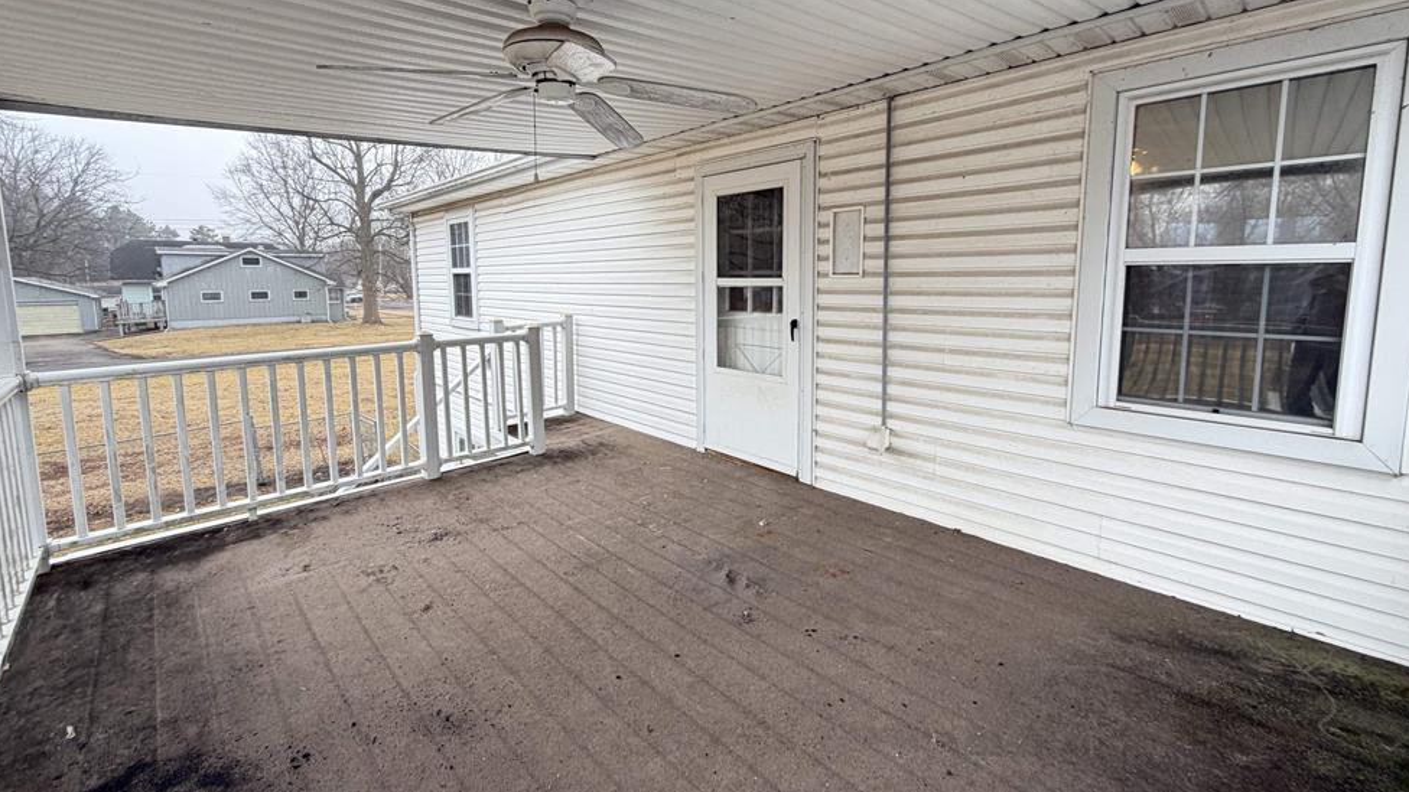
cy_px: 340
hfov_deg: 99.4
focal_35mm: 16
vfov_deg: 66.8
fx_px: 598
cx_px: 709
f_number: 2.2
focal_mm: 2.22
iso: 50
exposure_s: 1/121
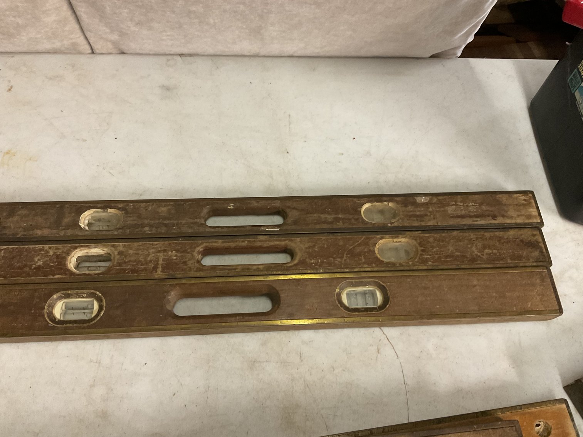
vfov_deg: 48.2
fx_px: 488
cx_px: 292
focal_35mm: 29
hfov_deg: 61.7
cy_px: 218
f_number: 1.8
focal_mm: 3
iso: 250
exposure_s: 1/60
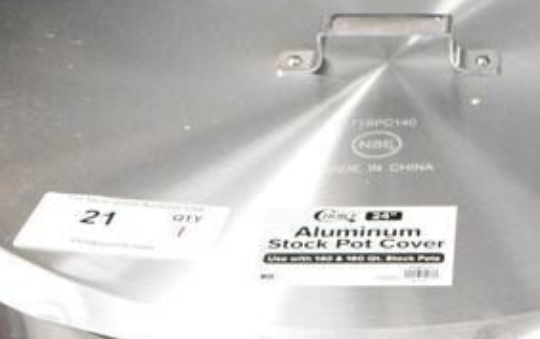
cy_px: 424
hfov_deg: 23.1
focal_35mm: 89
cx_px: 383
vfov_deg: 14.2
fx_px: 1311
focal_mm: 18
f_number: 4
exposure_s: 1/60
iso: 6400
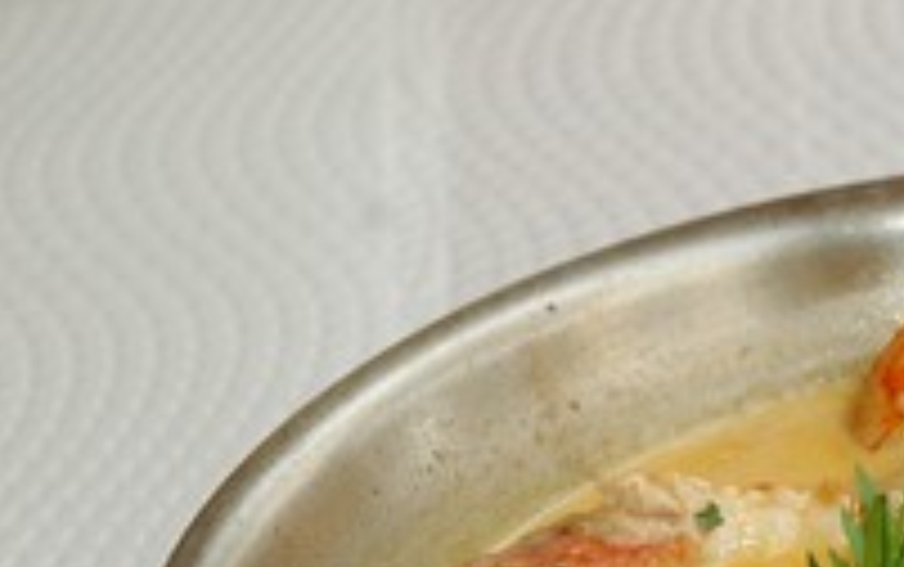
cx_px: 987
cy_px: 673
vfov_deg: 6.5
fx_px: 4981
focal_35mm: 202
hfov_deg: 10.3
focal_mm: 48
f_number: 5.6
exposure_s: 1/250
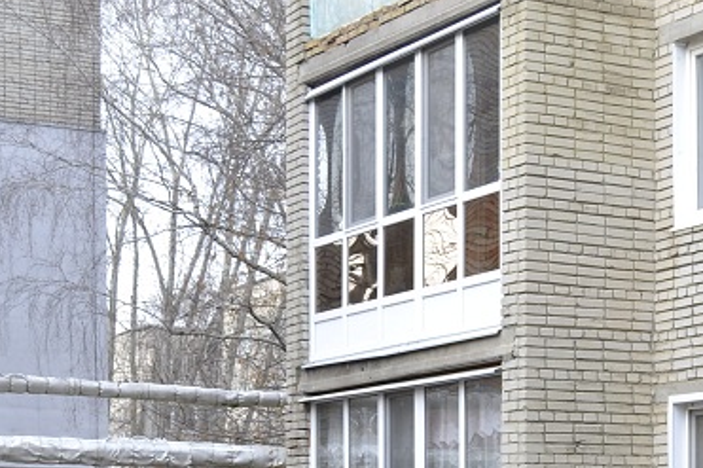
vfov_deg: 12.6
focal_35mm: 105
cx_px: 640
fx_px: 2049
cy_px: 625
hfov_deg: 19.1
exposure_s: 1/125
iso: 400
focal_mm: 26
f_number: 5.6
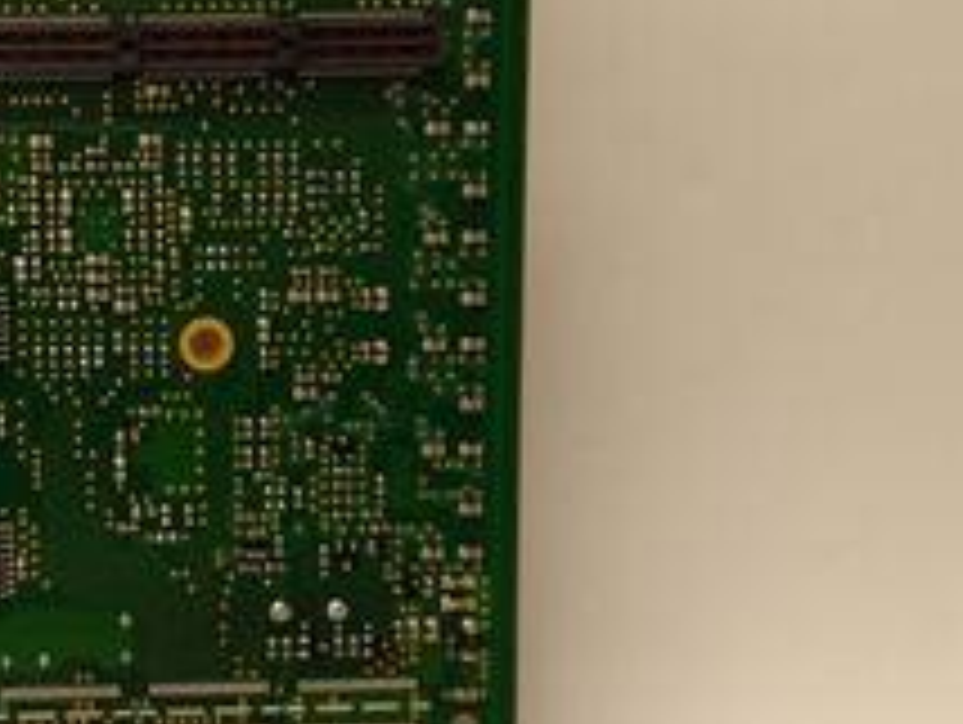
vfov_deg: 23.3
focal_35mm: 63
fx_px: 1755
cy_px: 375
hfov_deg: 29.5
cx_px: 112
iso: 169
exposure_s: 1/30
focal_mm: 3.79
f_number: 2
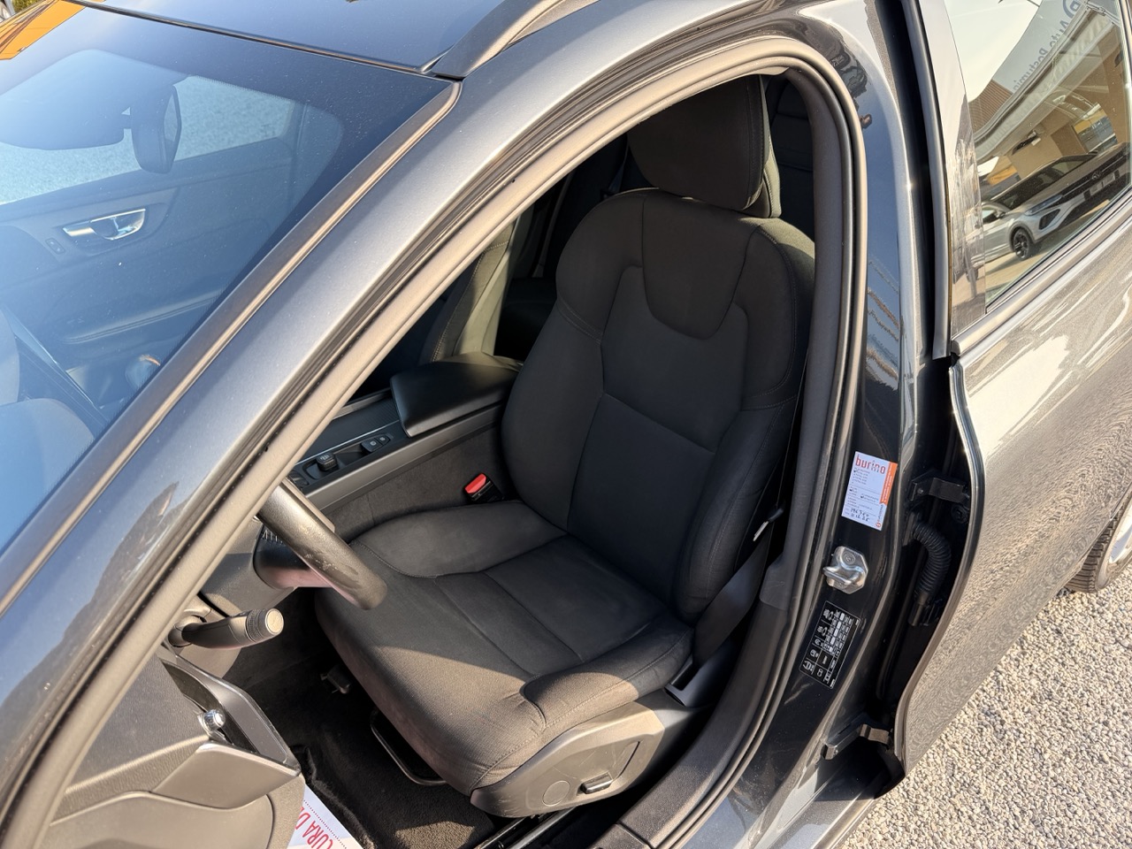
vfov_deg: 56.8
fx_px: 785
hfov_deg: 71.6
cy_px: 424
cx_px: 566
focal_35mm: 24
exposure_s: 1/358
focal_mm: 6.76
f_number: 1.78
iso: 80
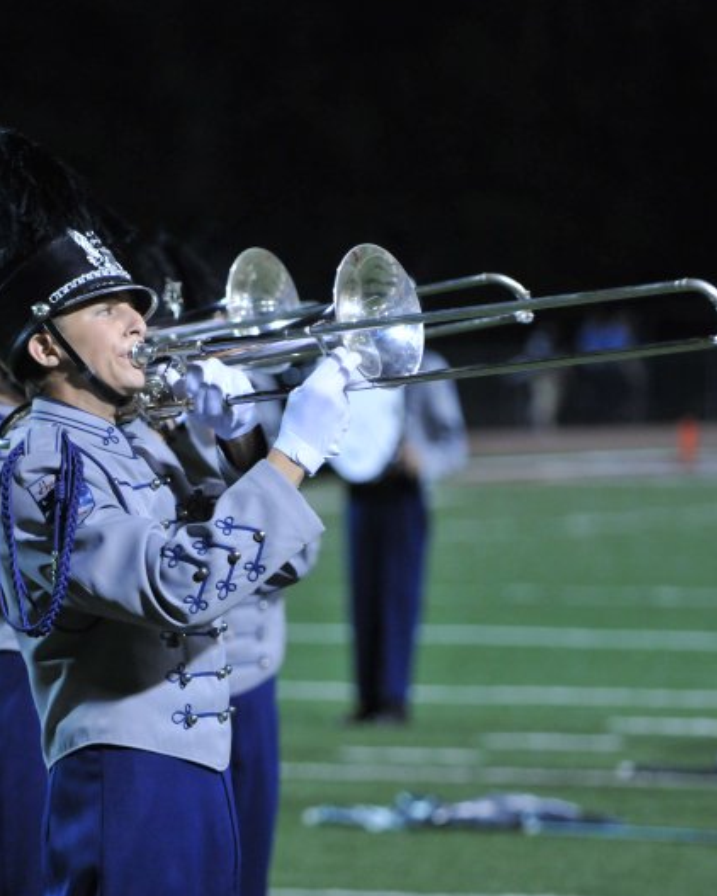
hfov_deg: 5.8
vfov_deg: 7.2
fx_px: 7071
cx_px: 187
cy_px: 450
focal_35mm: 267
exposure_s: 1/200
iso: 1600
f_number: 2.8
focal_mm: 125
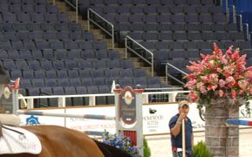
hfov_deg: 8.8
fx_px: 1626
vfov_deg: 5.5
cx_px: -15
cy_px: 130
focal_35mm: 237
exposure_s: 1/250
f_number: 5.6
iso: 200
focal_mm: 70
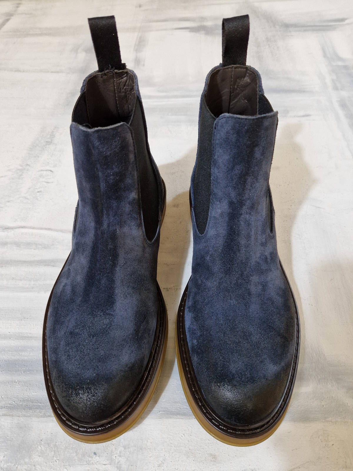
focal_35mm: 23
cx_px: 176
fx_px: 313
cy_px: 236
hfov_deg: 58.9
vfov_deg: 73.9
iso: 320
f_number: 1.8
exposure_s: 1/100
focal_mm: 5.4
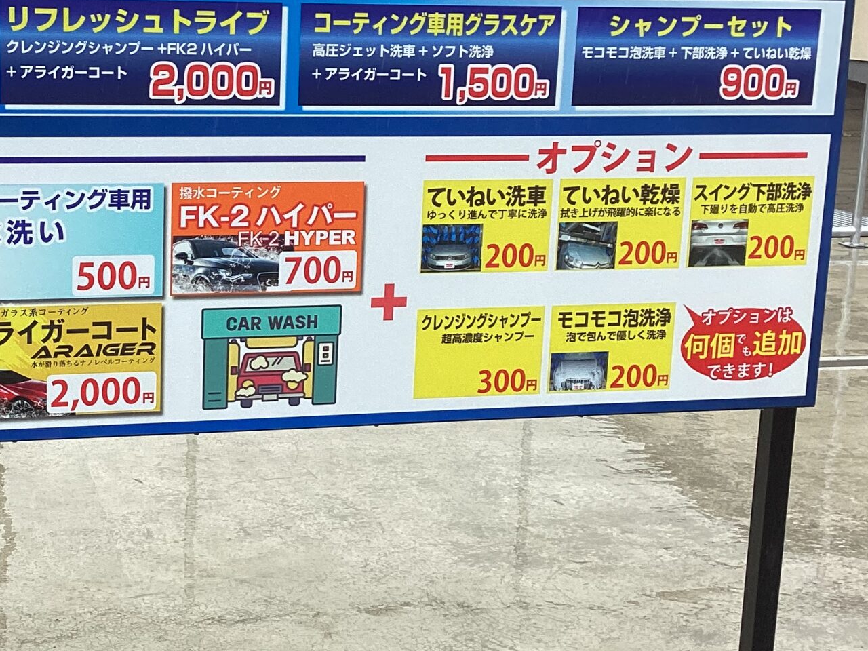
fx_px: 1555
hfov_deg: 30.8
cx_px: 238
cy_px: 293
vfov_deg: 23.6
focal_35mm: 62
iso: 25
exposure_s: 1/260
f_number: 2.4
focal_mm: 3.3
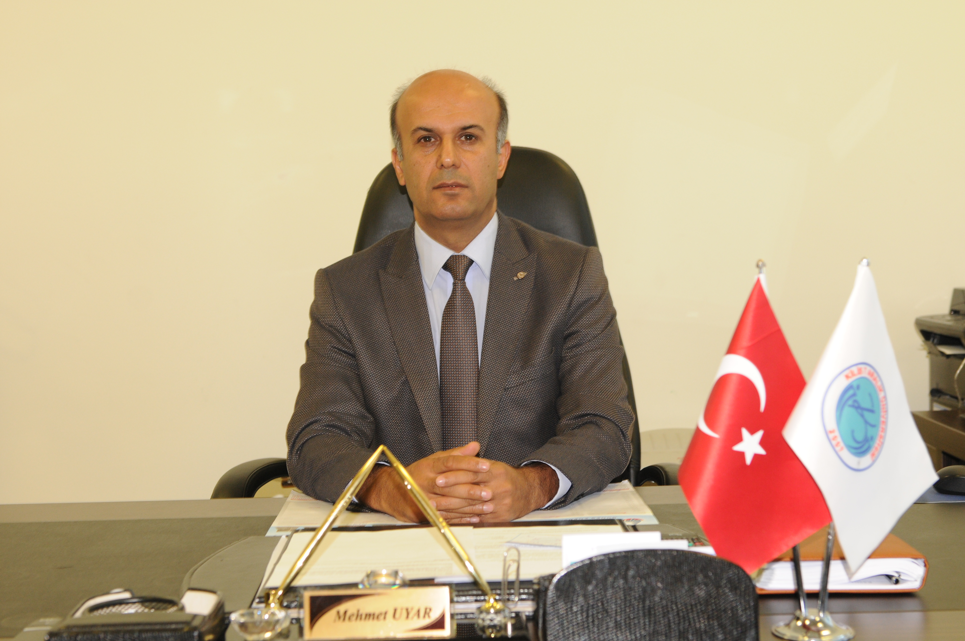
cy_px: 320
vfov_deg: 23.7
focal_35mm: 57
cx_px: 482
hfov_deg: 35.1
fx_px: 1526
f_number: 4.5
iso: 500
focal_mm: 38
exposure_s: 1/60
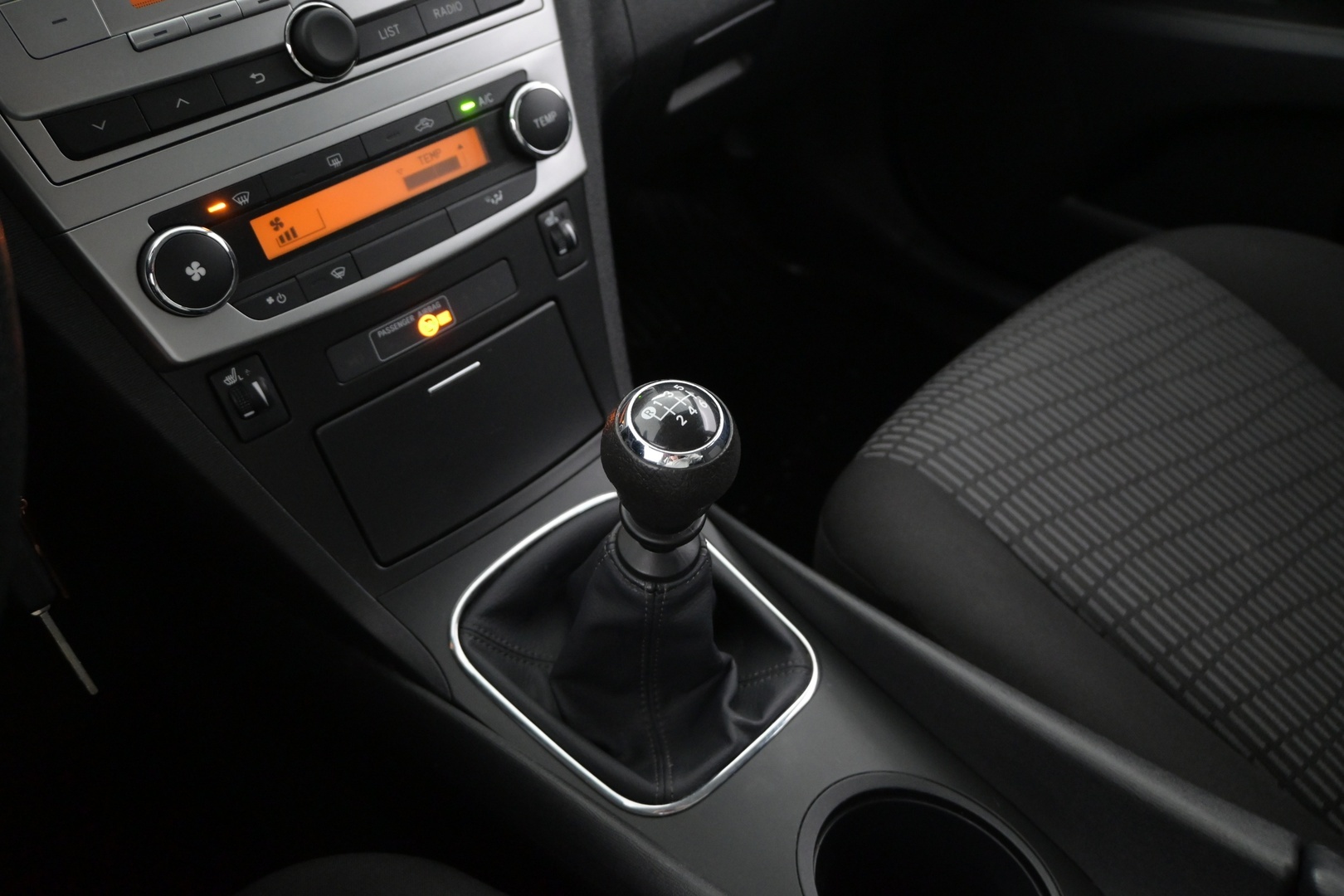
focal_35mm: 29
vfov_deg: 44.6
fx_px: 1092
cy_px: 448
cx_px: 672
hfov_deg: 63.2
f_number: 3.8
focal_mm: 19.5
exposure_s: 1/30
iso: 2500
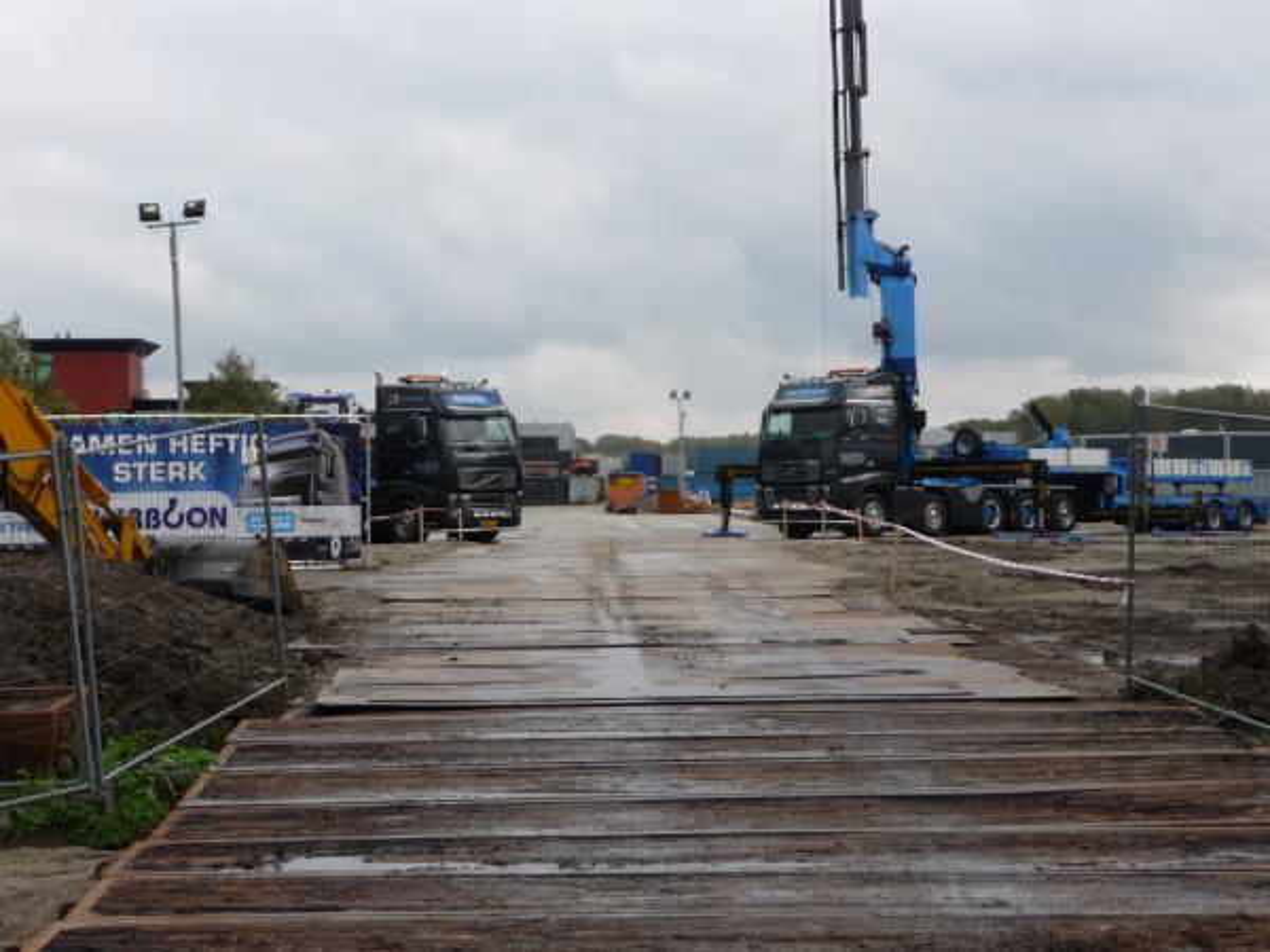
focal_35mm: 67
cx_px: 635
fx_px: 2458
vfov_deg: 21.9
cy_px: 476
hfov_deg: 29.0
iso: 100
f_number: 4.5
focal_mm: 11.3
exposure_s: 1/250
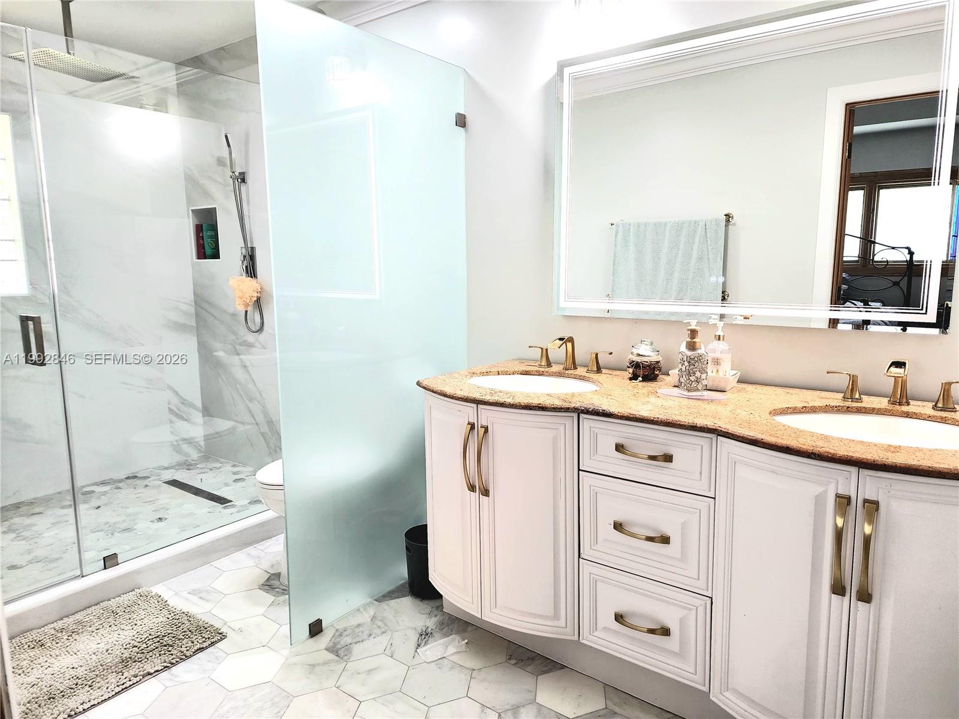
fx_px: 637
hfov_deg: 73.9
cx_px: 480
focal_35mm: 23
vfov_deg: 58.9
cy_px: 360
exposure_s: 1/120
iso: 100
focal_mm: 6.4
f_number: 1.8
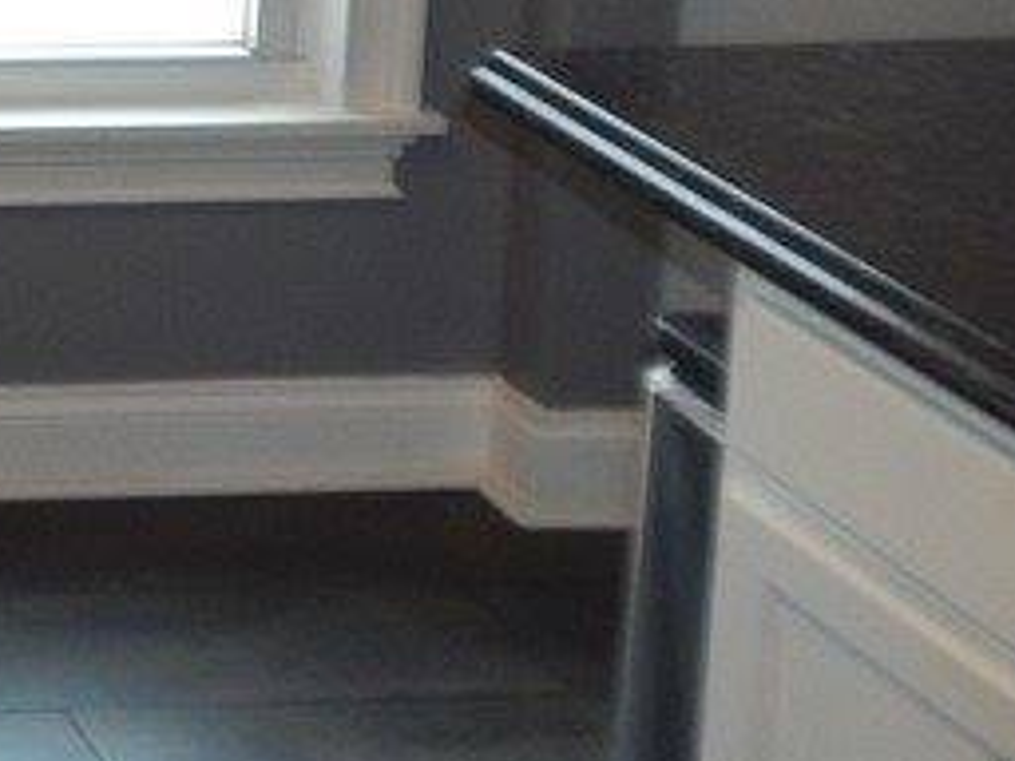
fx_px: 2698
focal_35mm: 92
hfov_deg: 16.7
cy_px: -480
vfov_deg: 14.6
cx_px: -952
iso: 200
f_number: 3
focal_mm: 4
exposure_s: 1/30
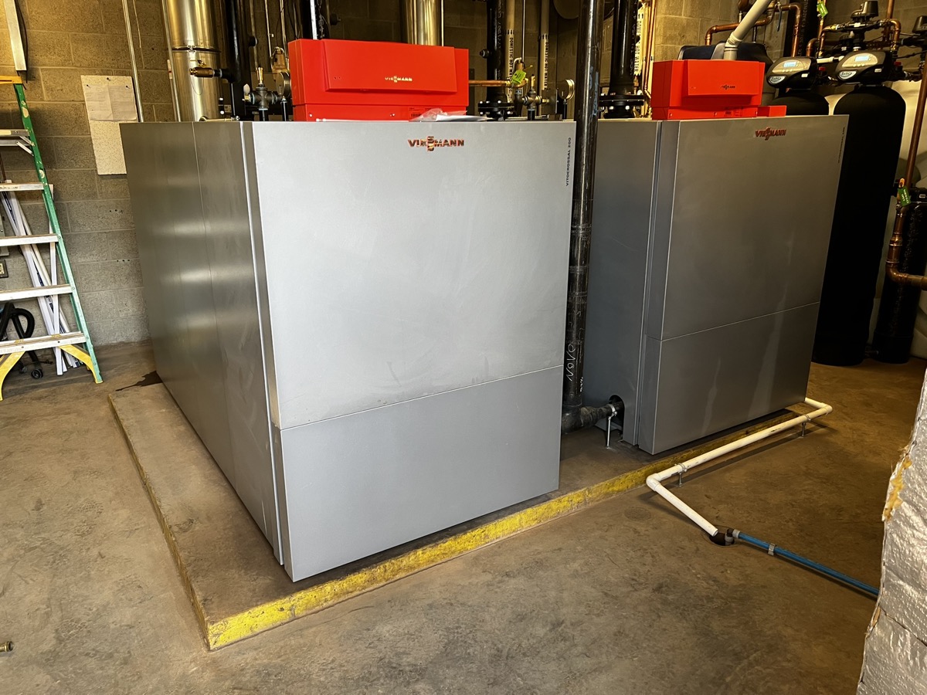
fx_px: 696
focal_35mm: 26
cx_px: 464
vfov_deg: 53.1
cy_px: 348
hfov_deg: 67.3
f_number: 1.5
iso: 80
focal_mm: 5.7
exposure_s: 1/60
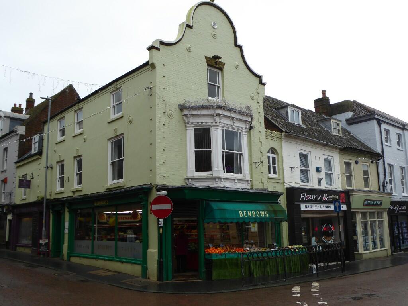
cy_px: 153
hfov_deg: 51.4
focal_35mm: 36
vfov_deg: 39.7
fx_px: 424
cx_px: 204
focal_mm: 6.3
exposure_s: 1/200
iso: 80
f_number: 3.7
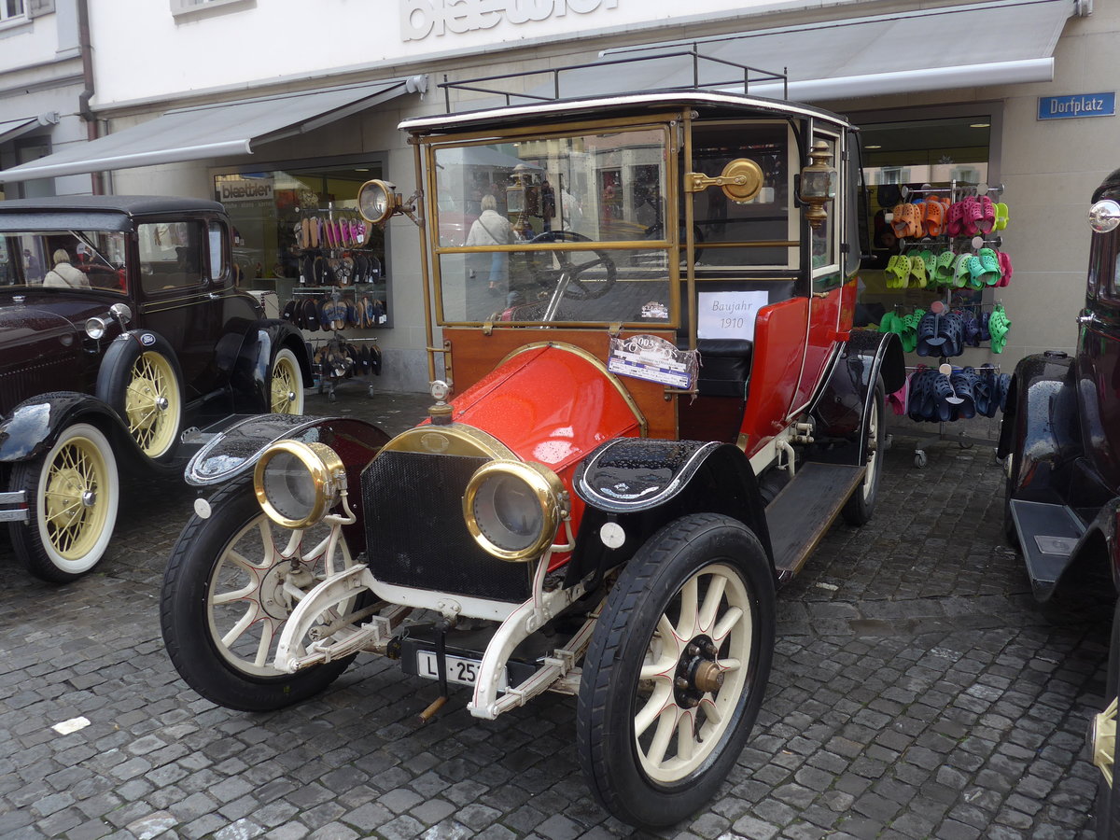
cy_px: 420
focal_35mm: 29
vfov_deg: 48.2
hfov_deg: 61.7
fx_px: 938
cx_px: 560
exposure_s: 1/250
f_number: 2.8
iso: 80
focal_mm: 6
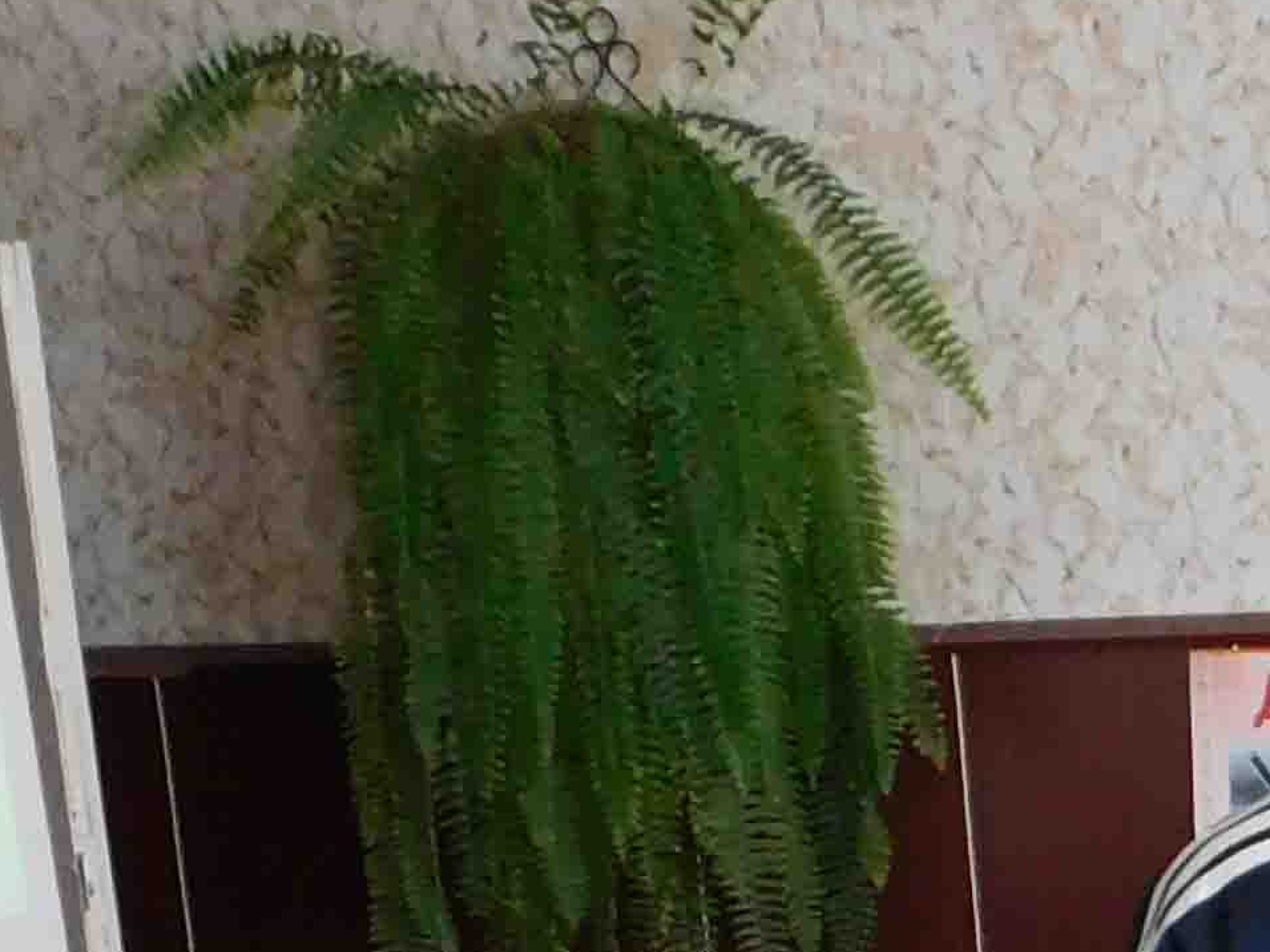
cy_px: 1727
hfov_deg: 16.0
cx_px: 2016
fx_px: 4072
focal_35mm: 111
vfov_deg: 12.2
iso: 320
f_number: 3
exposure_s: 1/30
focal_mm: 4
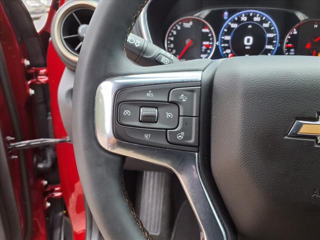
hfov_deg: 65.3
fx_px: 250
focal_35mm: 27
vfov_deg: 51.4
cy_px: 120
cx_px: 160
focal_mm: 3.58
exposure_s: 1/60.2
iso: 64
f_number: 1.9
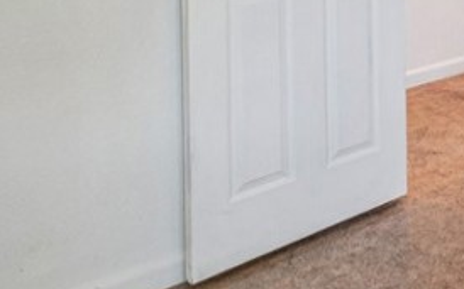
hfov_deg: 24.8
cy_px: -145
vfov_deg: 18.7
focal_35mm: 61
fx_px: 771
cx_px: 716
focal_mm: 16
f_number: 8
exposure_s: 1/15
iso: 400
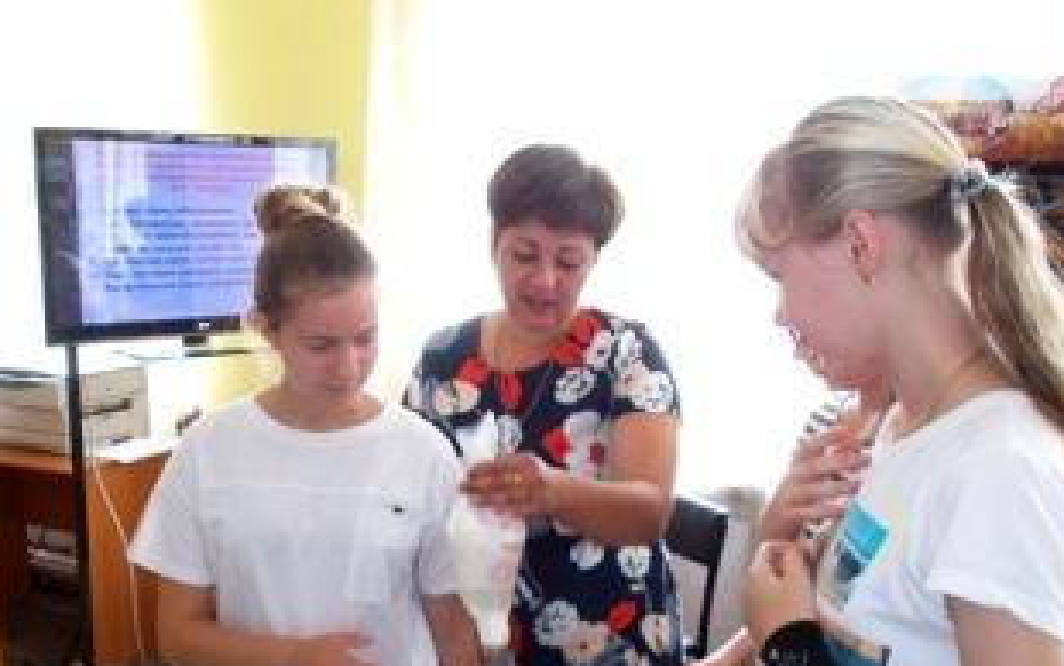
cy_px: 457
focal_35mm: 46
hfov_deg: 43.4
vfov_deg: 27.8
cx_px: 491
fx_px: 1334
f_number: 3.4
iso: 200
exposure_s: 1/25
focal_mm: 5.3
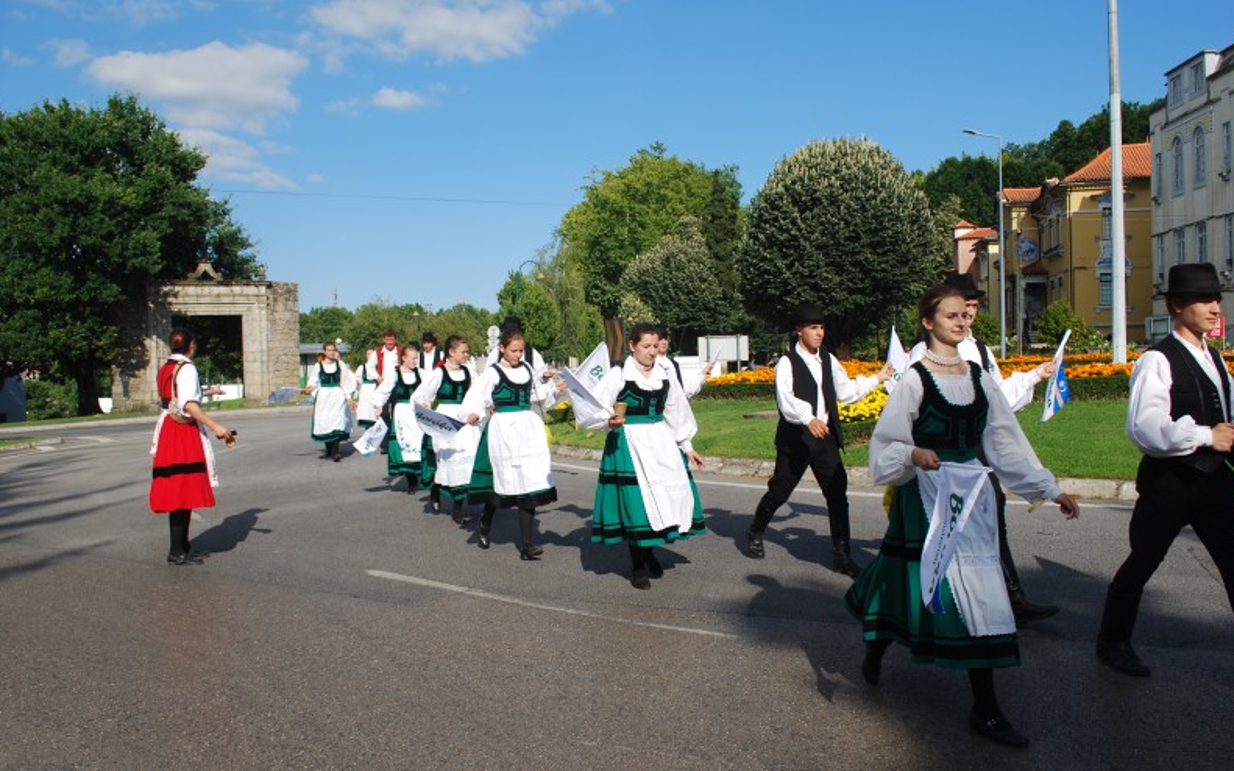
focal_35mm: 31
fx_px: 1042
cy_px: 413
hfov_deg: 61.2
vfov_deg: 40.6
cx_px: 621
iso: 100
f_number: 8
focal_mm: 20
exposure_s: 1/250
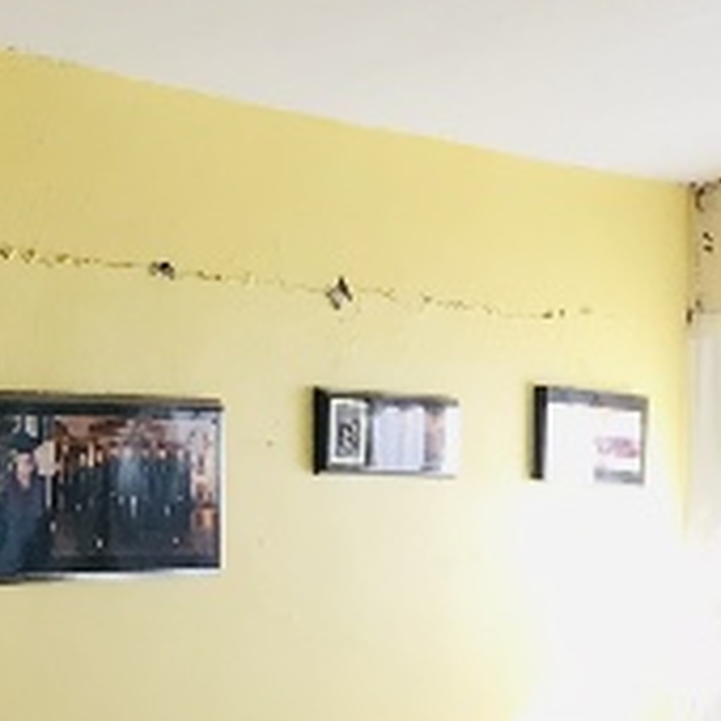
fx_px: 3511
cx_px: 869
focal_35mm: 149
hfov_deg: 11.5
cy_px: 483
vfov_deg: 11.7
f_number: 1.8
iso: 25
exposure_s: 1/60
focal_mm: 3.99
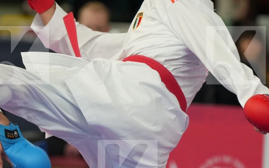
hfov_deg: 3.8
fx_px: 4031
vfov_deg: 2.4
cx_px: 128
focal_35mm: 550
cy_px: 55
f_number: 2.8
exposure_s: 1/1000
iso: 1600
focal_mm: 168
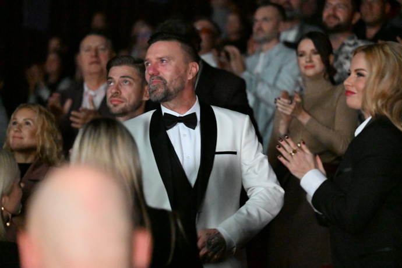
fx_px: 1396
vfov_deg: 11.0
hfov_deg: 16.4
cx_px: 201
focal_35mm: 125
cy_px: 134
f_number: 2.8
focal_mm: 125
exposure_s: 1/80
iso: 32000
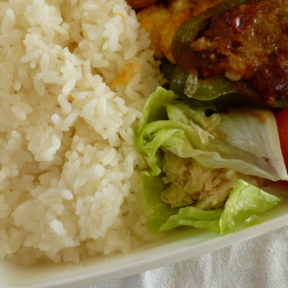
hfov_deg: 40.9
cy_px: 111
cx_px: 139
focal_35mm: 41
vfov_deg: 40.7
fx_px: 386
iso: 80
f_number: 2.2
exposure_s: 1/125
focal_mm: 4.3
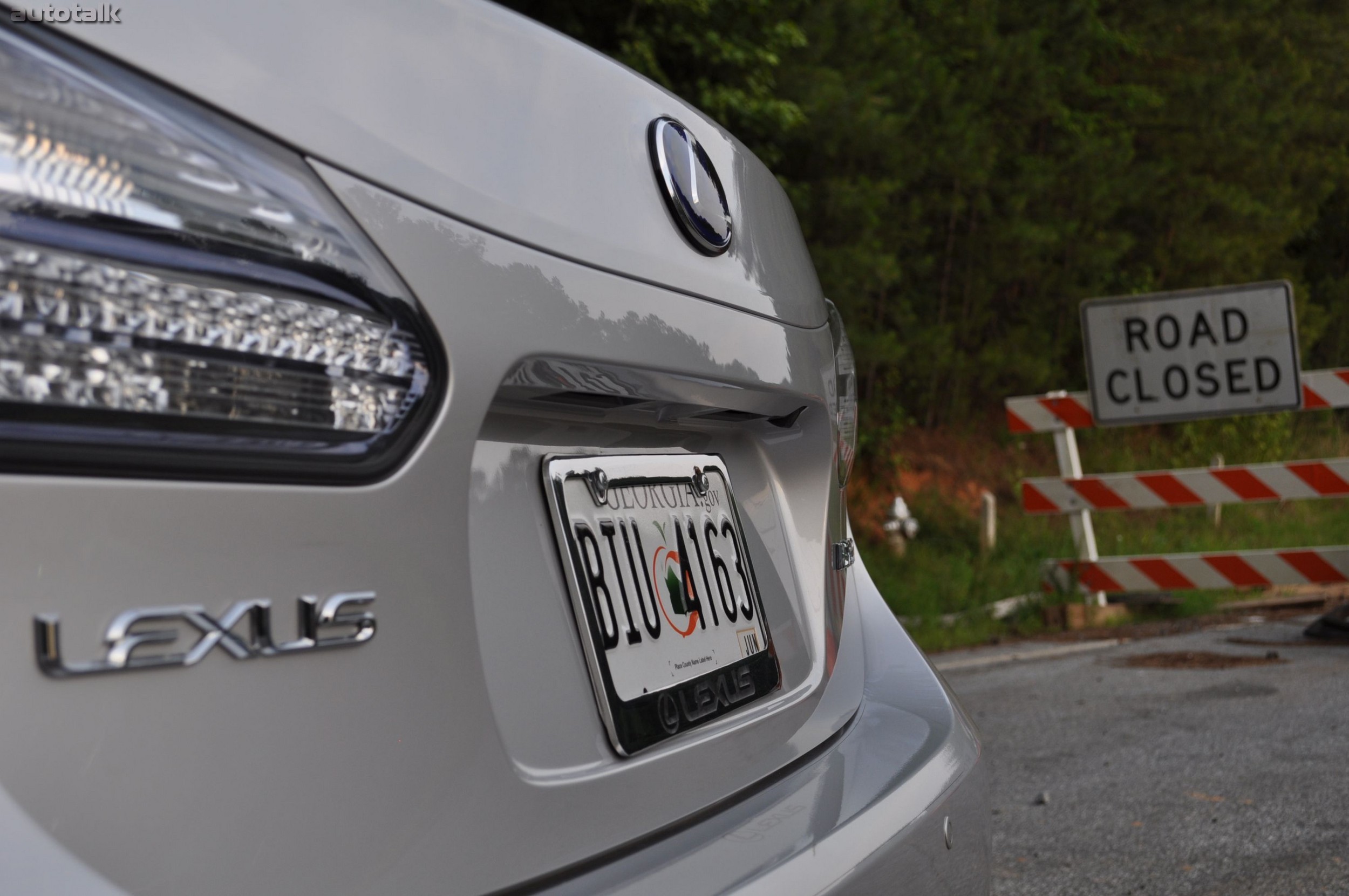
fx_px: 1909
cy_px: 448
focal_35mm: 51
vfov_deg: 26.4
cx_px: 674
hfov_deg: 38.9
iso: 200
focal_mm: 34
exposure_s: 1/125
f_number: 5.6
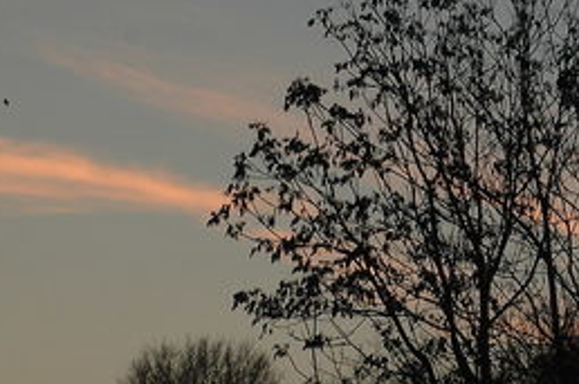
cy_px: 222
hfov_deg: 8.4
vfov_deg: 5.6
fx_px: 3917
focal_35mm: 244
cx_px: 514
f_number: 7.1
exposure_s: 1/160
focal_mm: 70
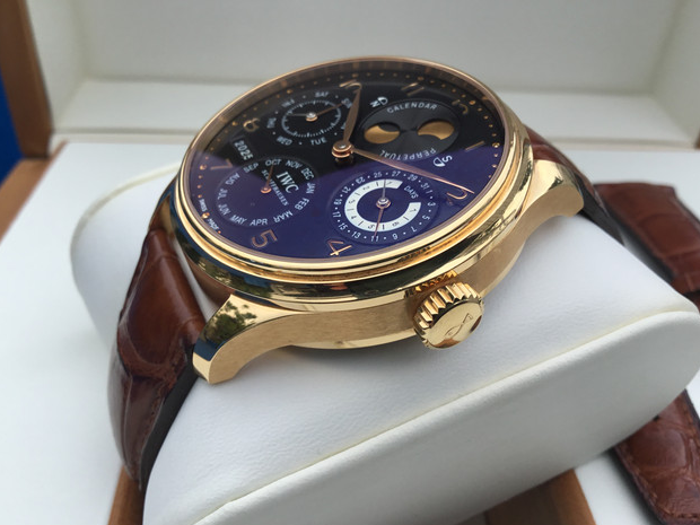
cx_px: 350
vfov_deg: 44.2
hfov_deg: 56.8
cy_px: 262
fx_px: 647
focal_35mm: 32
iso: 25
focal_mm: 3.3
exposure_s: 1/374
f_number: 2.4
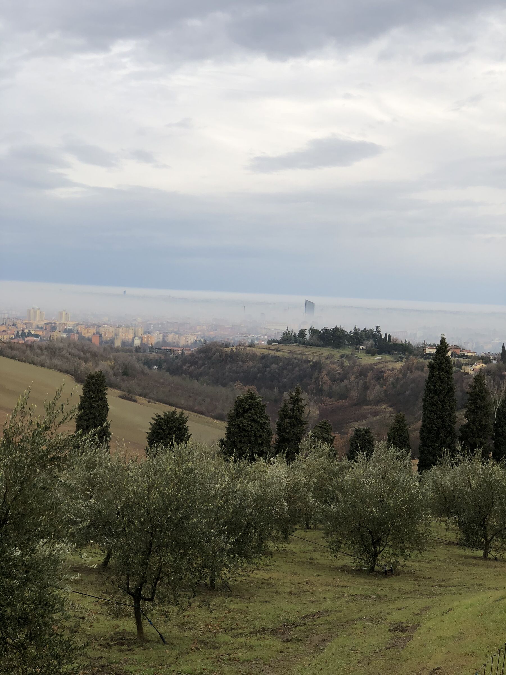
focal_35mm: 57
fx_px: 1111
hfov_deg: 25.7
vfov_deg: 33.8
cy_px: 338
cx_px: 253
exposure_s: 1/121
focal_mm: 6.6
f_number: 2.8
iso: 20
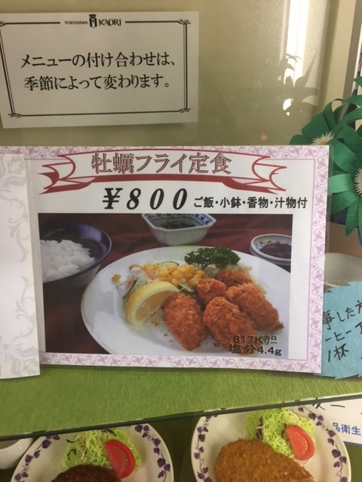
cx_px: 181
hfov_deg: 48.2
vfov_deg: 61.7
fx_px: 404
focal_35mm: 29
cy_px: 241
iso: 50
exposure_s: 1/33
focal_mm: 4.15
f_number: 2.2
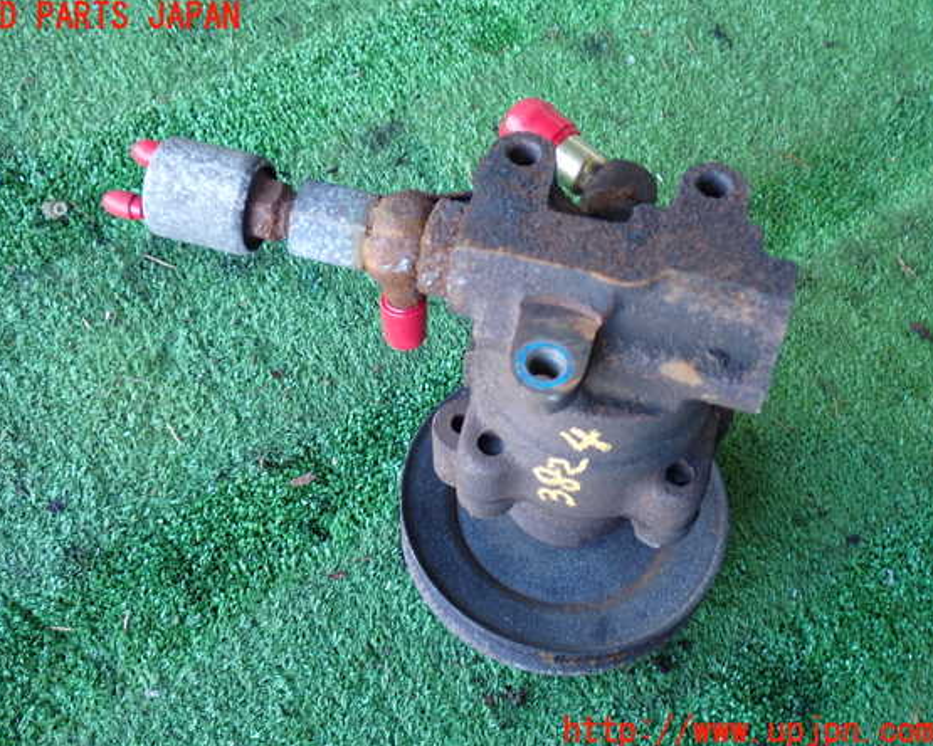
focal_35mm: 38
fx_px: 1049
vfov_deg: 39.2
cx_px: 439
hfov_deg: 47.9
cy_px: 375
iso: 200
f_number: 2.5
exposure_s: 1/40
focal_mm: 6.37
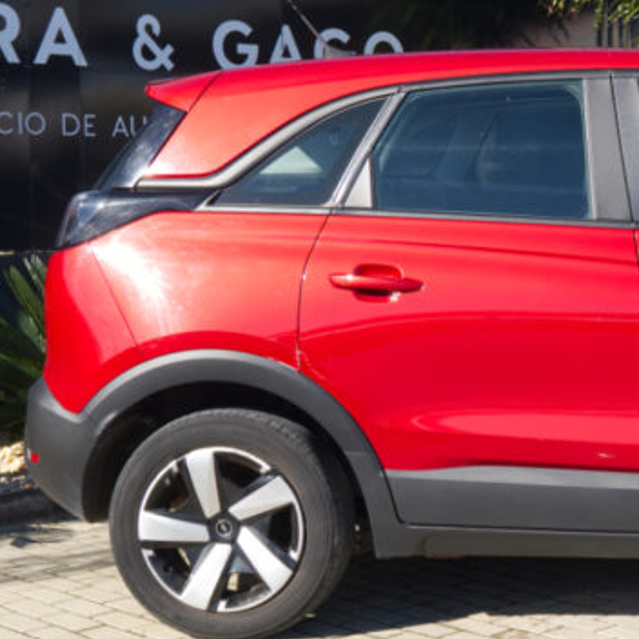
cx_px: 724
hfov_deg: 18.7
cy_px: 357
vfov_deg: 19.5
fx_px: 1859
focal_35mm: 89
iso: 160
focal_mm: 24.2
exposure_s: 1/160
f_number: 9
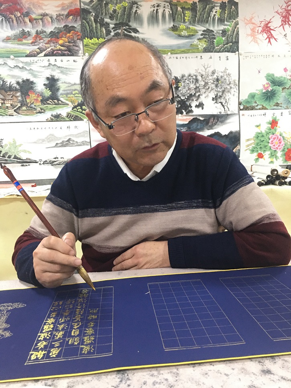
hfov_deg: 48.2
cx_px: 146
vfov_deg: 61.7
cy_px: 194
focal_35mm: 29
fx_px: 325
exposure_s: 1/10
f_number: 2.2
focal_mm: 4.15
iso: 100
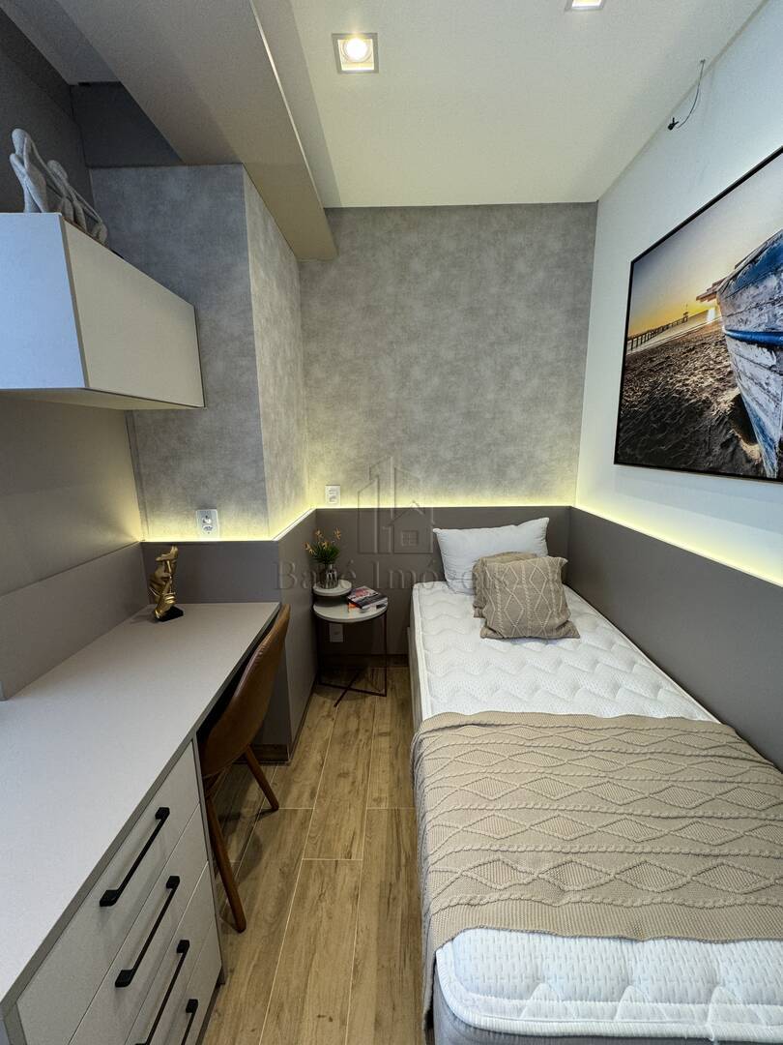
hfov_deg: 85.7
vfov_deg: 102.1
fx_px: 422
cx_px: 392
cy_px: 522
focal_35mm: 14
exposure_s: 1/120
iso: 125
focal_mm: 2.22
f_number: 2.2
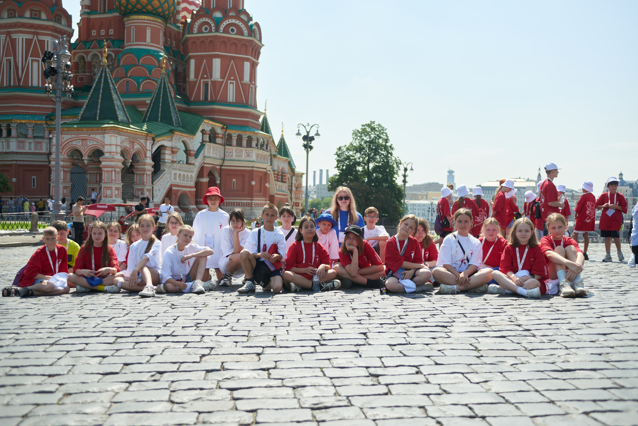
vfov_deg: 35.1
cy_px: 213
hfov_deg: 50.7
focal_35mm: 38
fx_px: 674
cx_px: 319
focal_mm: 38
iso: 100
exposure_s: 1/1600
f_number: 2.8
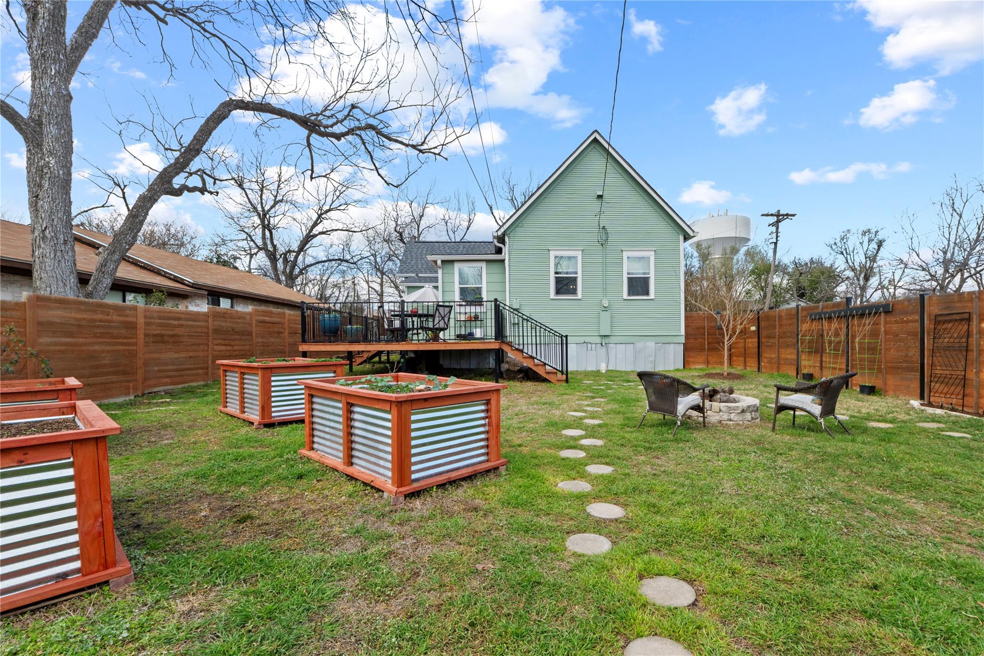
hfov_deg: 100.4
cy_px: 328
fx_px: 410
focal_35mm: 15
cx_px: 492
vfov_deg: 77.3
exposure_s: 1/20
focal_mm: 10
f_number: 11
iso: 250
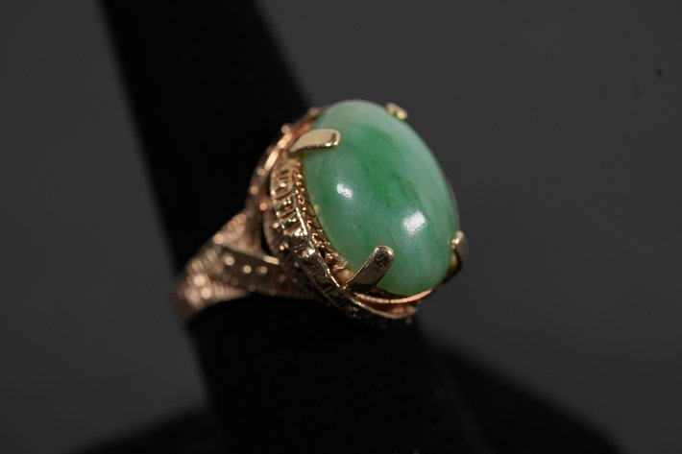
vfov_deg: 13.0
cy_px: 227
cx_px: 341
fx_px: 1989
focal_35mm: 105
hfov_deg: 19.5
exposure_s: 1/250
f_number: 5.6
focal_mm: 105
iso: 1250
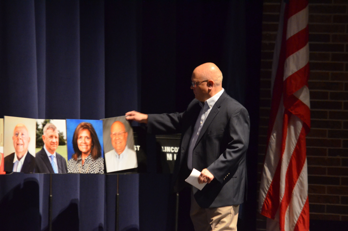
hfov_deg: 6.3
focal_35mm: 330
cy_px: 116
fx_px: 3183
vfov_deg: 4.1
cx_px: 174
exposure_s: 1/50
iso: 4000
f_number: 5.6
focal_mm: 220
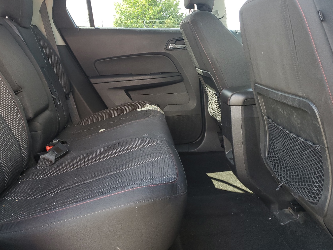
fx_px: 298
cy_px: 103
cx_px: 153
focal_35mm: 31
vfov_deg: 45.2
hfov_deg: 58.3
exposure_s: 1/120
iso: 72
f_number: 1.5
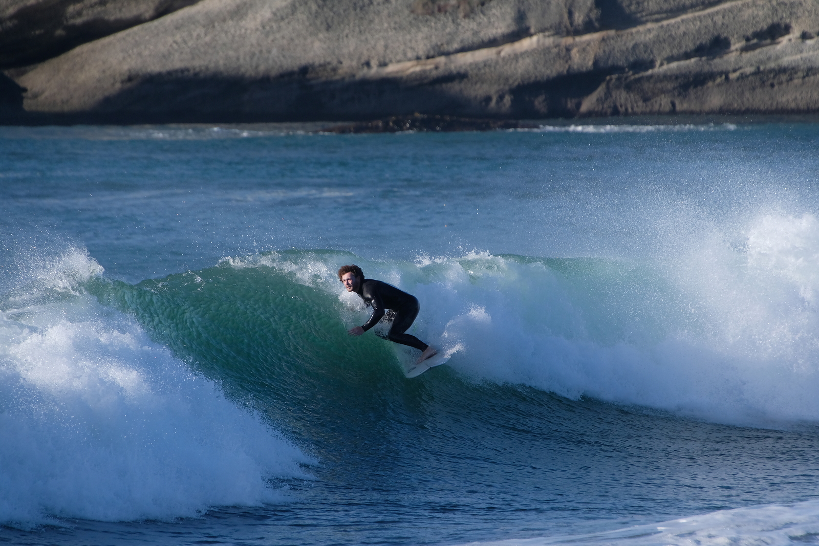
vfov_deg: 3.7
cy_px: 273
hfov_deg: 5.6
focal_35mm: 369
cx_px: 410
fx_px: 8395
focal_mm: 246
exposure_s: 1/1600
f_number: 8
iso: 640
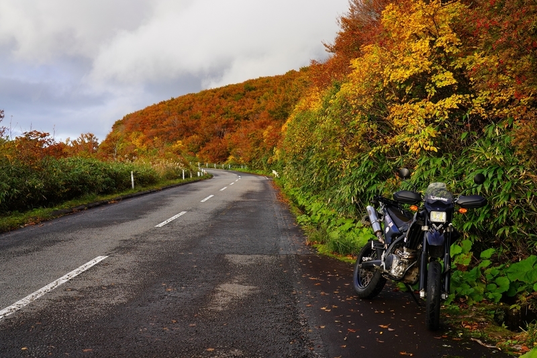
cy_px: 179
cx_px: 268
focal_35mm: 42
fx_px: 626
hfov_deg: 46.4
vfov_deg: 31.9
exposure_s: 1/320
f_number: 7.1
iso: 320
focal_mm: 42
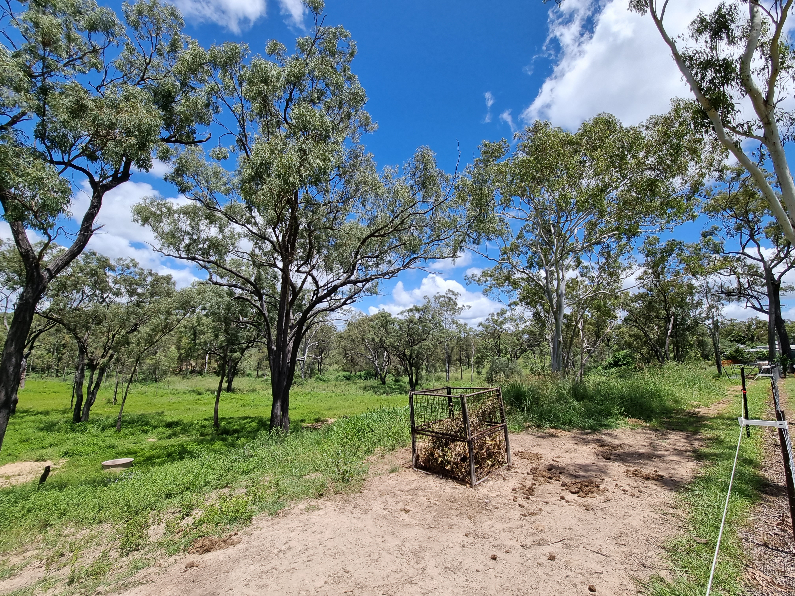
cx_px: 398
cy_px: 298
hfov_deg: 106.2
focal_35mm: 13
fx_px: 299
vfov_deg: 89.9
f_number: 2.2
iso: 50
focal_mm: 2.2
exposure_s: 1/1800
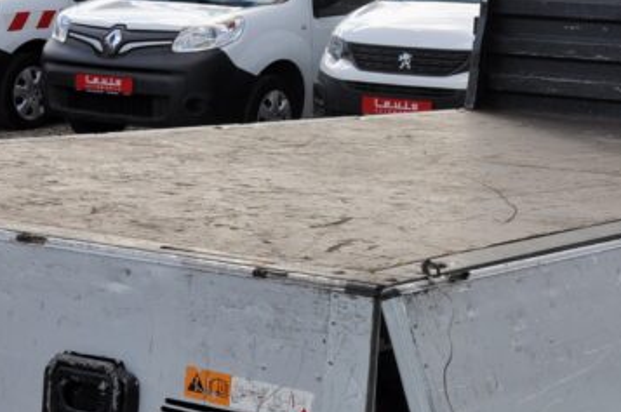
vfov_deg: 12.7
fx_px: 1851
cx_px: 369
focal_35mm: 107
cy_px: 106
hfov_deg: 19.0
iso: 500
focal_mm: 25
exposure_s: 1/320
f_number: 9
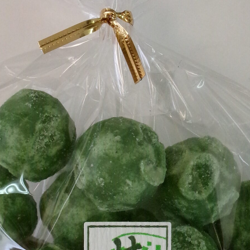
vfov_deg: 13.1
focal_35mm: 133
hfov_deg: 13.1
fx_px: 1087
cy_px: 175
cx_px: 121
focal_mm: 9.5
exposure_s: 1/125
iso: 639
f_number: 4.9
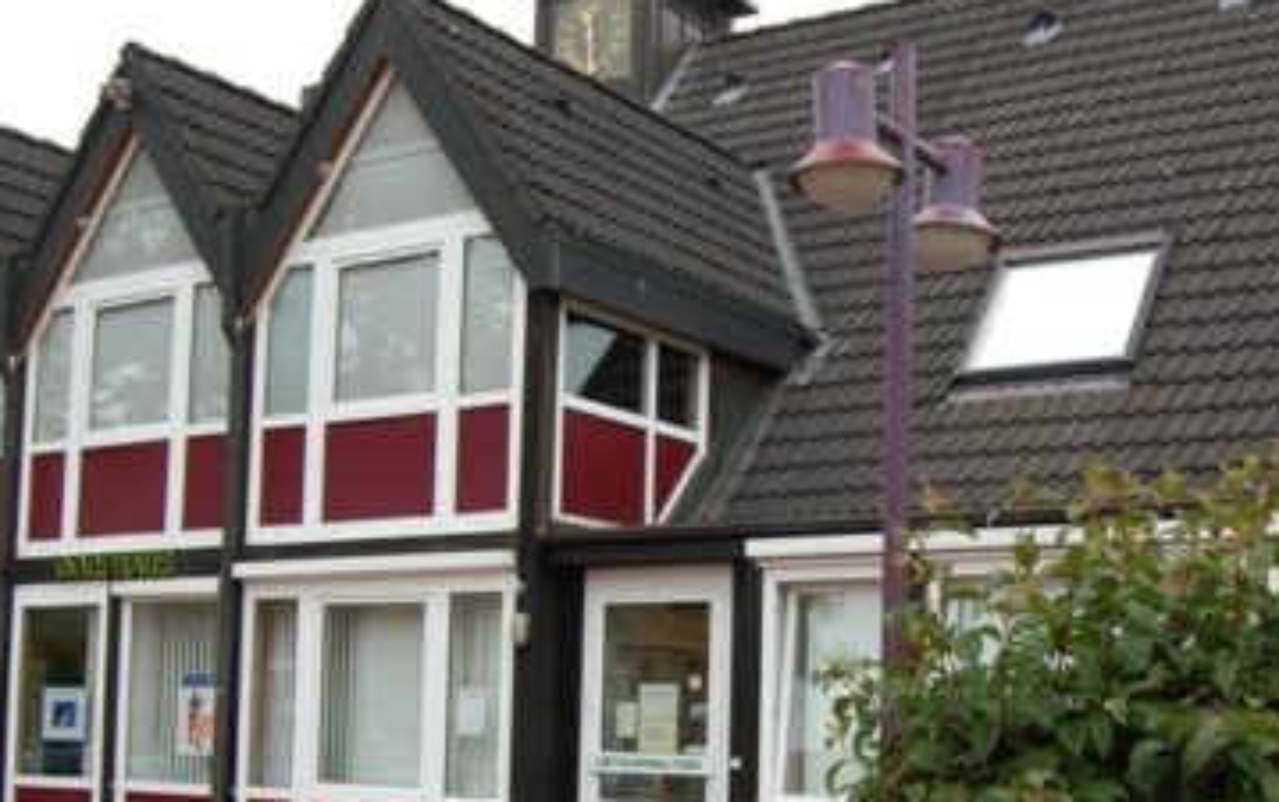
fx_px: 1709
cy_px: 602
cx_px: 730
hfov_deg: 40.9
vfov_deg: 26.1
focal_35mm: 49
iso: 200
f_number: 6.3
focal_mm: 18
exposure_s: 1/160
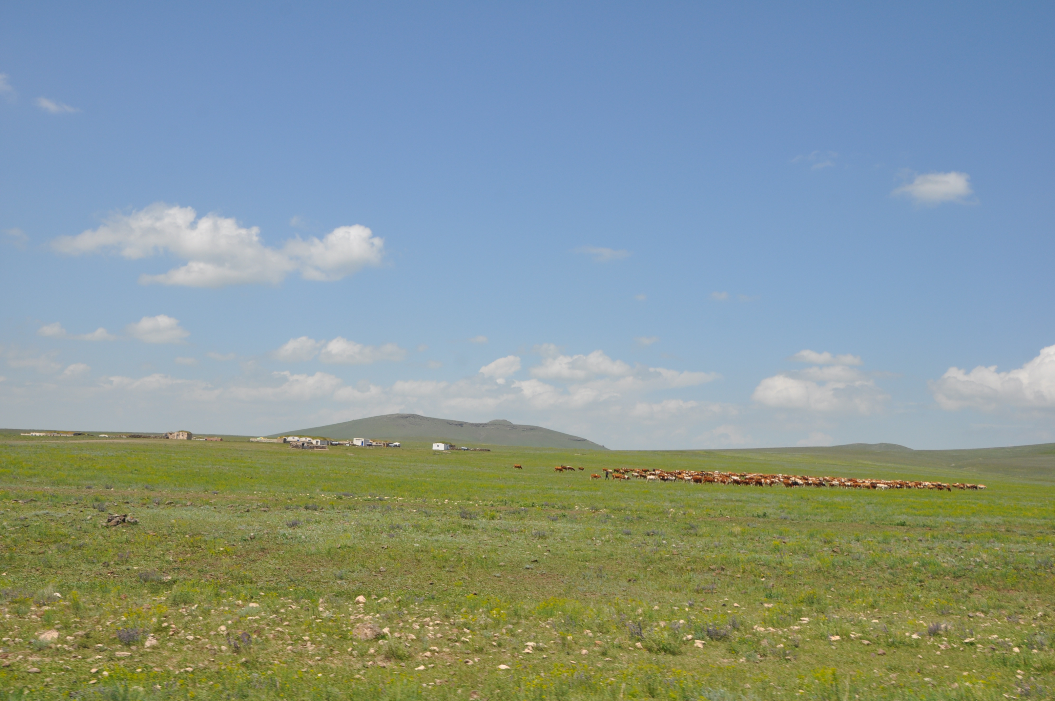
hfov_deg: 46.4
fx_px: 1229
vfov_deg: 31.8
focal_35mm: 42
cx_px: 528
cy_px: 350
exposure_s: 1/400
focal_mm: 28
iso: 200
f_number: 10
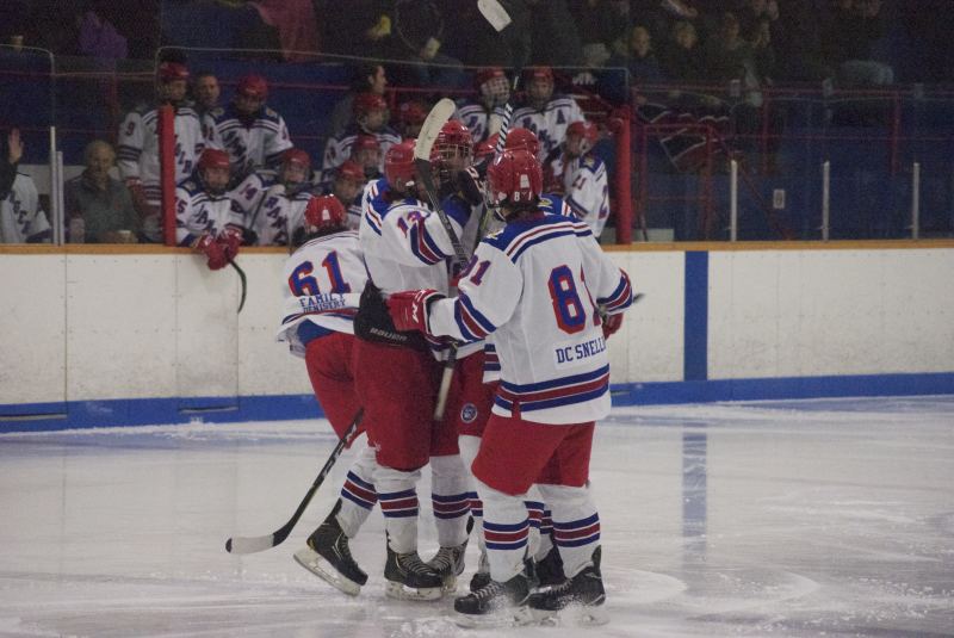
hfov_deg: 13.7
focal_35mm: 150
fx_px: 3979
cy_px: 319
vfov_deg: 9.2
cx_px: 477
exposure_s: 1/250
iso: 3200
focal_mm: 100
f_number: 5
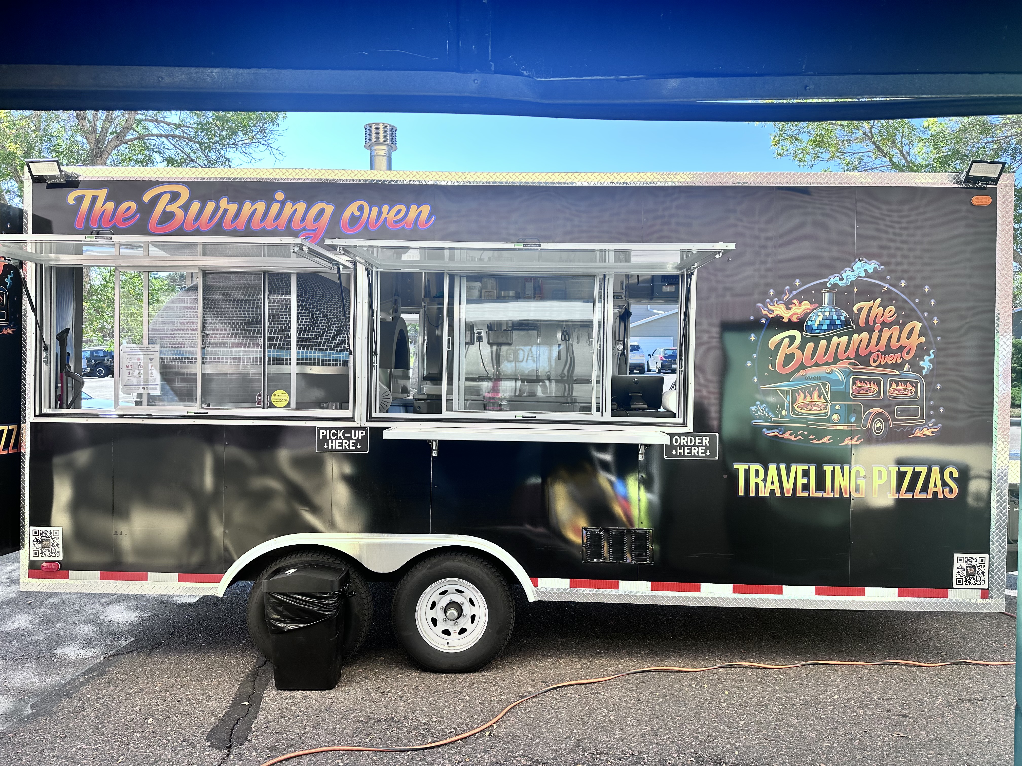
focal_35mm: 24
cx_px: 511
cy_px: 383
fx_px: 709
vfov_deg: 56.8
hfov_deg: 71.6
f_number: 1.78
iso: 80
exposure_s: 1/676
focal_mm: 6.86
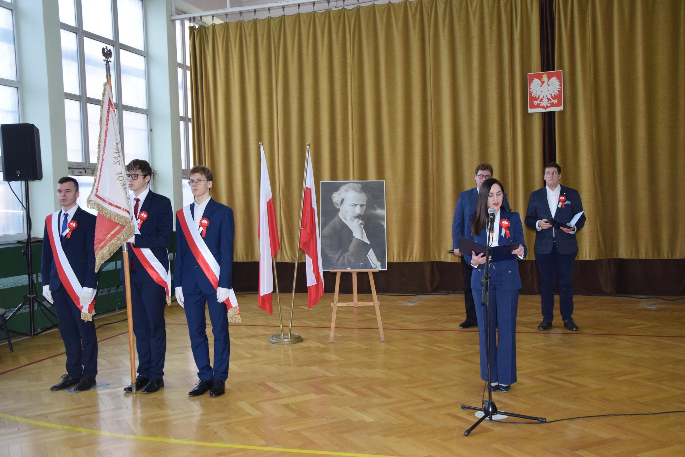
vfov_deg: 35.5
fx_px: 713
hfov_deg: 51.3
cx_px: 342
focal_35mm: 38
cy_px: 228
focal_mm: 25
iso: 800
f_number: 5.6
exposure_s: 1/125
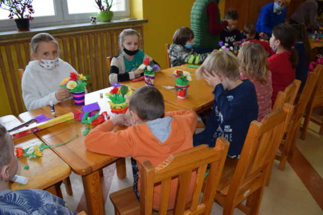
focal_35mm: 27
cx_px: 162
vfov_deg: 48.0
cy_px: 108
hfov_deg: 67.4
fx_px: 242
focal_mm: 18
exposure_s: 1/100
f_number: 5
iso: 800
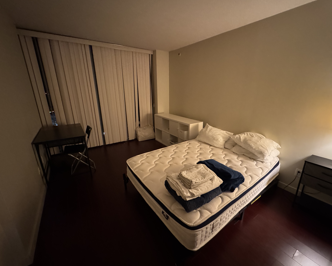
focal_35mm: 15
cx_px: 176
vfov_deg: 84.0
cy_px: 132
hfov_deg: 96.7
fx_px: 147
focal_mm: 2.22
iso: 1250
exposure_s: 1/40
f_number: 2.2
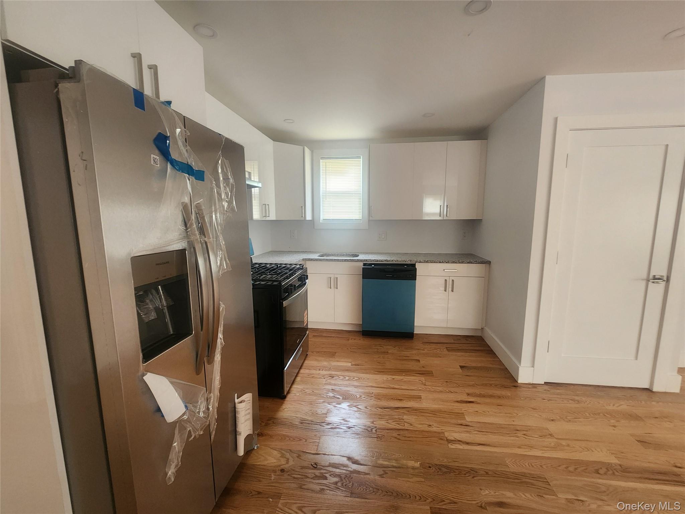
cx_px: 342
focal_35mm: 13
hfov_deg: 106.2
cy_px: 257
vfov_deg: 89.9
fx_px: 257
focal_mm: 2.2
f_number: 2.2
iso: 320
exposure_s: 1/30
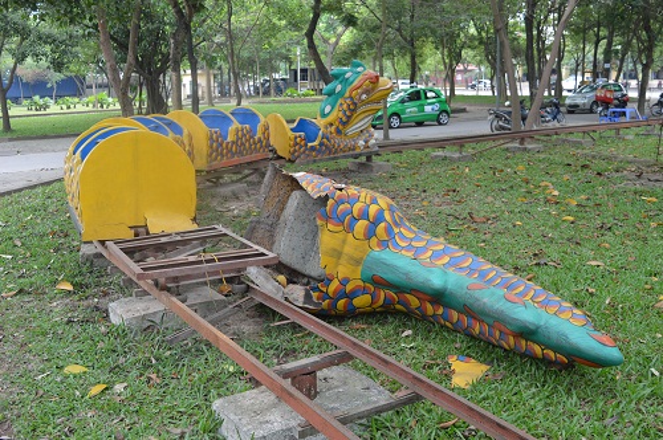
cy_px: 220
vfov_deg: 36.8
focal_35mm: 36
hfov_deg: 53.2
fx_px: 662
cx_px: 332
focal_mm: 24
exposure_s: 1/125
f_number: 5.6
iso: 400
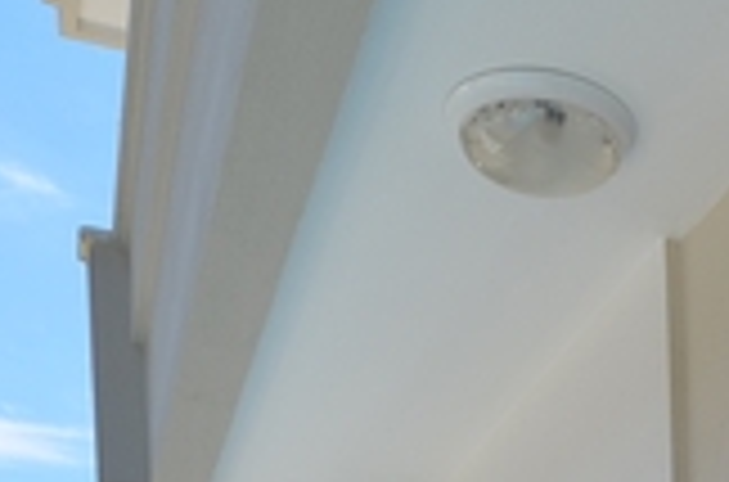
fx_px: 1353
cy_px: 914
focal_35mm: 67
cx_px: 830
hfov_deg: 27.3
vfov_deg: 16.3
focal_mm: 10
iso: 125
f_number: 8
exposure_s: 1/250
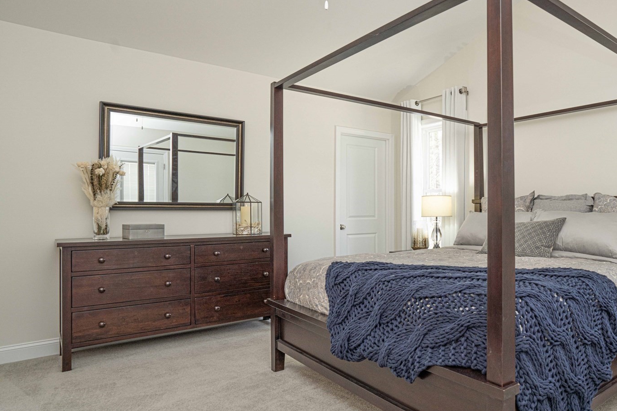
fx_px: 411
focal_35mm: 24
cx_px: 460
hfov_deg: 69.1
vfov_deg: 53.1
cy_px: 206
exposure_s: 1/30
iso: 320
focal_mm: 16
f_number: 7.1
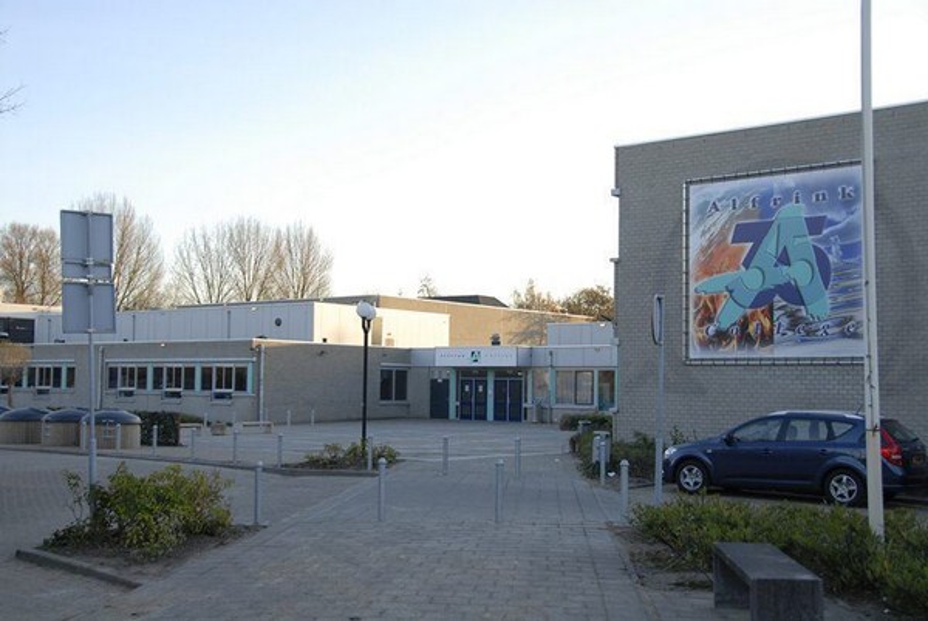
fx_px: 1084
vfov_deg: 32.0
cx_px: 464
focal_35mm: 42
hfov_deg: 46.3
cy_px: 310
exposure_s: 1/160
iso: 160
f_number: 4
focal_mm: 28
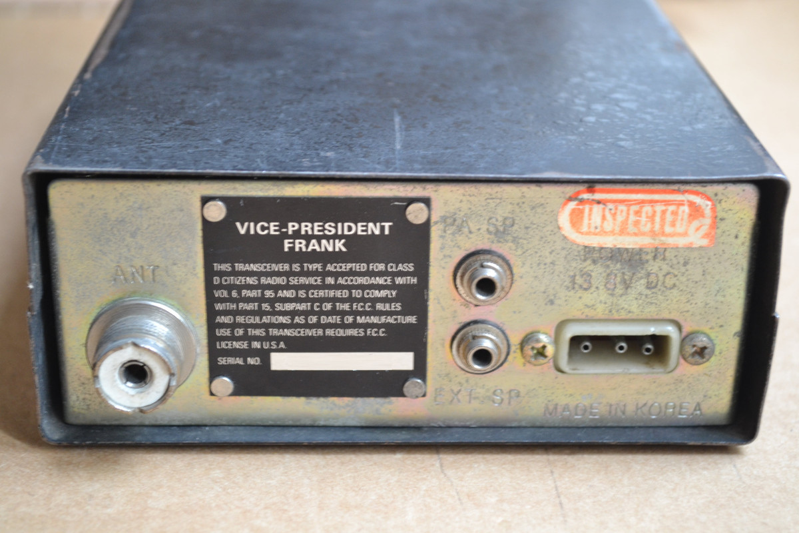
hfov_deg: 29.9
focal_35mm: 68
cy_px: 266
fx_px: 1498
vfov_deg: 20.2
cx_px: 400
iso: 800
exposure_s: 1/6
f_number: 5.3
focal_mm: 45
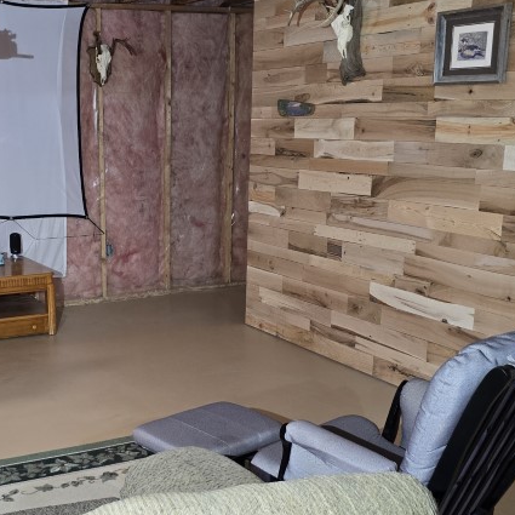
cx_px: 125
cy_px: 324
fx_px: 825
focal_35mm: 49
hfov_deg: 33.9
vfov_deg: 34.5
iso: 320
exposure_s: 1/120
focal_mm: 6.3
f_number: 1.7
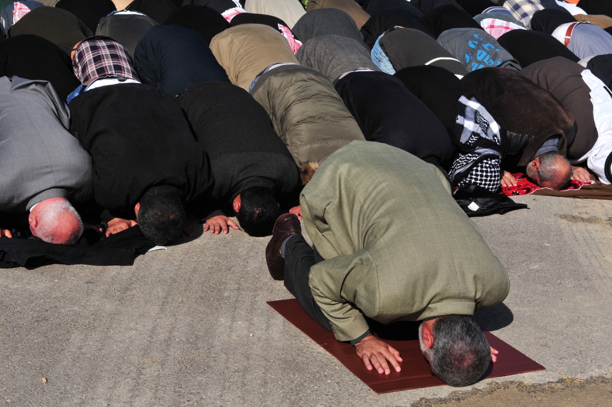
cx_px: 306
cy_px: 204
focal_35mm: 70
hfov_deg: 28.9
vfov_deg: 19.4
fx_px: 1189
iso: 800
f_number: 18
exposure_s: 1/1250
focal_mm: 70
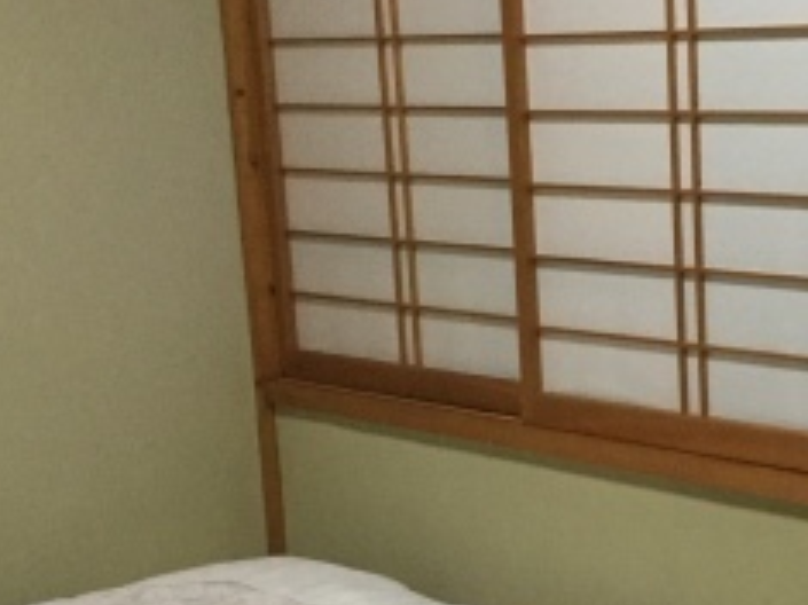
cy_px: 416
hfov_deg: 25.8
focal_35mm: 74
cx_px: 674
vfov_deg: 19.8
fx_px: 1726
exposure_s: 1/30
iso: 160
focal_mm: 3.3
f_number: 2.4
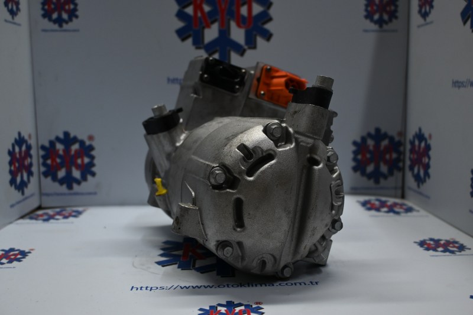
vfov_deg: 36.2
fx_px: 483
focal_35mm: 37
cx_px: 236
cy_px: 158
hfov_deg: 52.2
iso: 560
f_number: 4.2
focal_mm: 24.5
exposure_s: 1/125
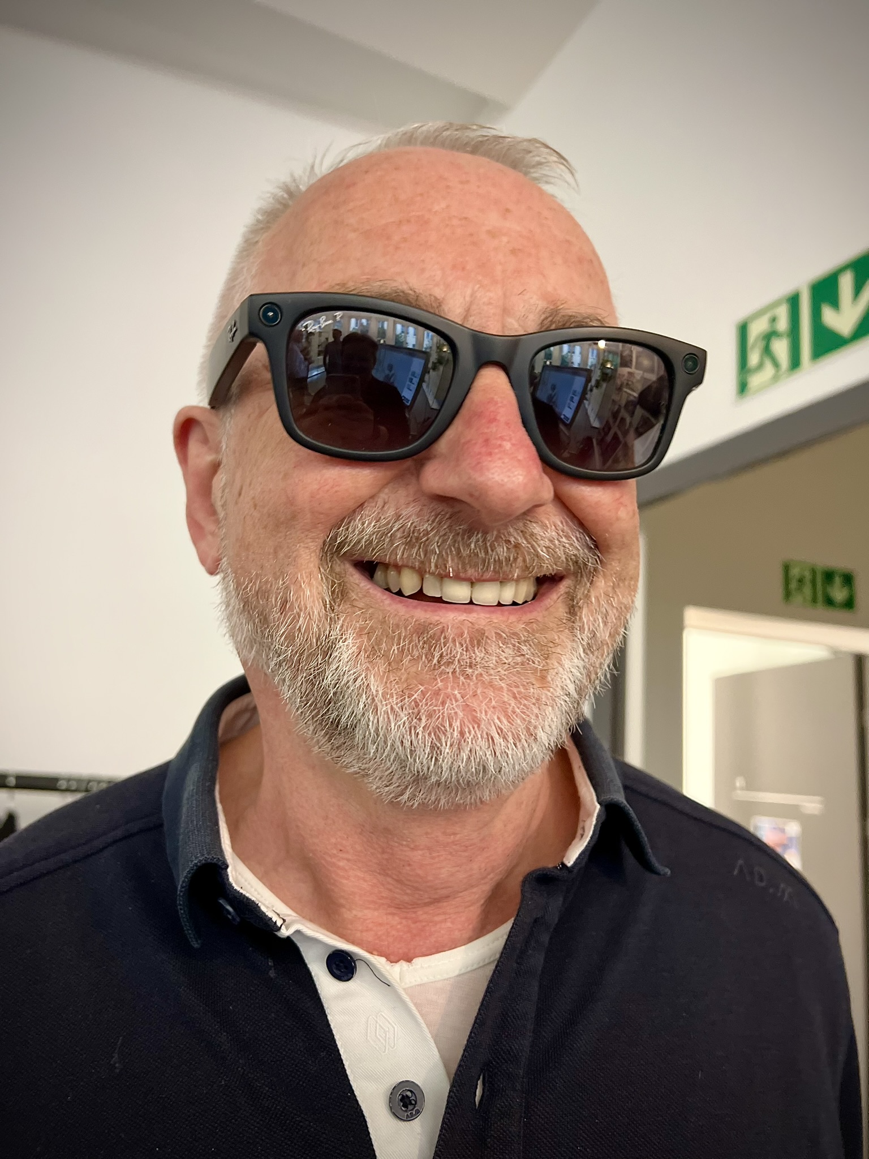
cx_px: 434
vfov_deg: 67.3
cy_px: 580
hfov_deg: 53.1
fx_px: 870
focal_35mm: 26
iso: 500
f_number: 1.5
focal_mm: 5.7
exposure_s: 1/59
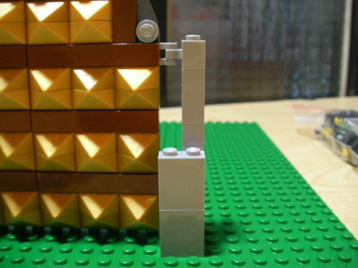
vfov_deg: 37.7
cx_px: 179
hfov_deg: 49.0
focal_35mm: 38
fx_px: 393
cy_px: 134
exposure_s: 1/8.7
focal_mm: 6.3
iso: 200
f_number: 3.5
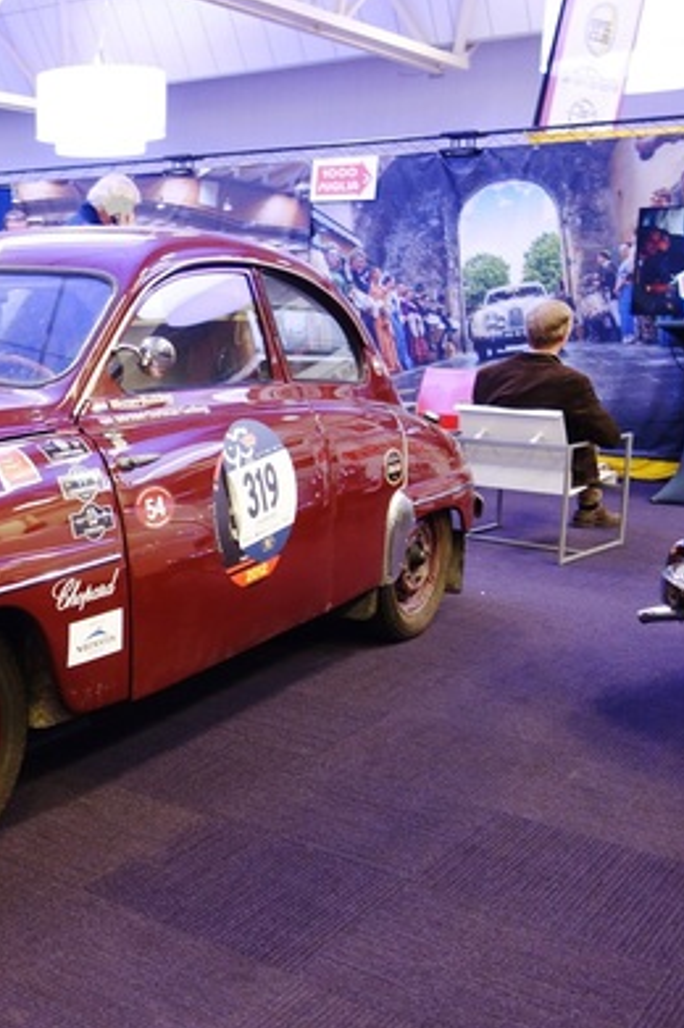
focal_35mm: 43
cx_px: -34
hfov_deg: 28.7
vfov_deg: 45.5
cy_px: 515
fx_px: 1228
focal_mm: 10.4
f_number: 1.8
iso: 400
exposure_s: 1/30
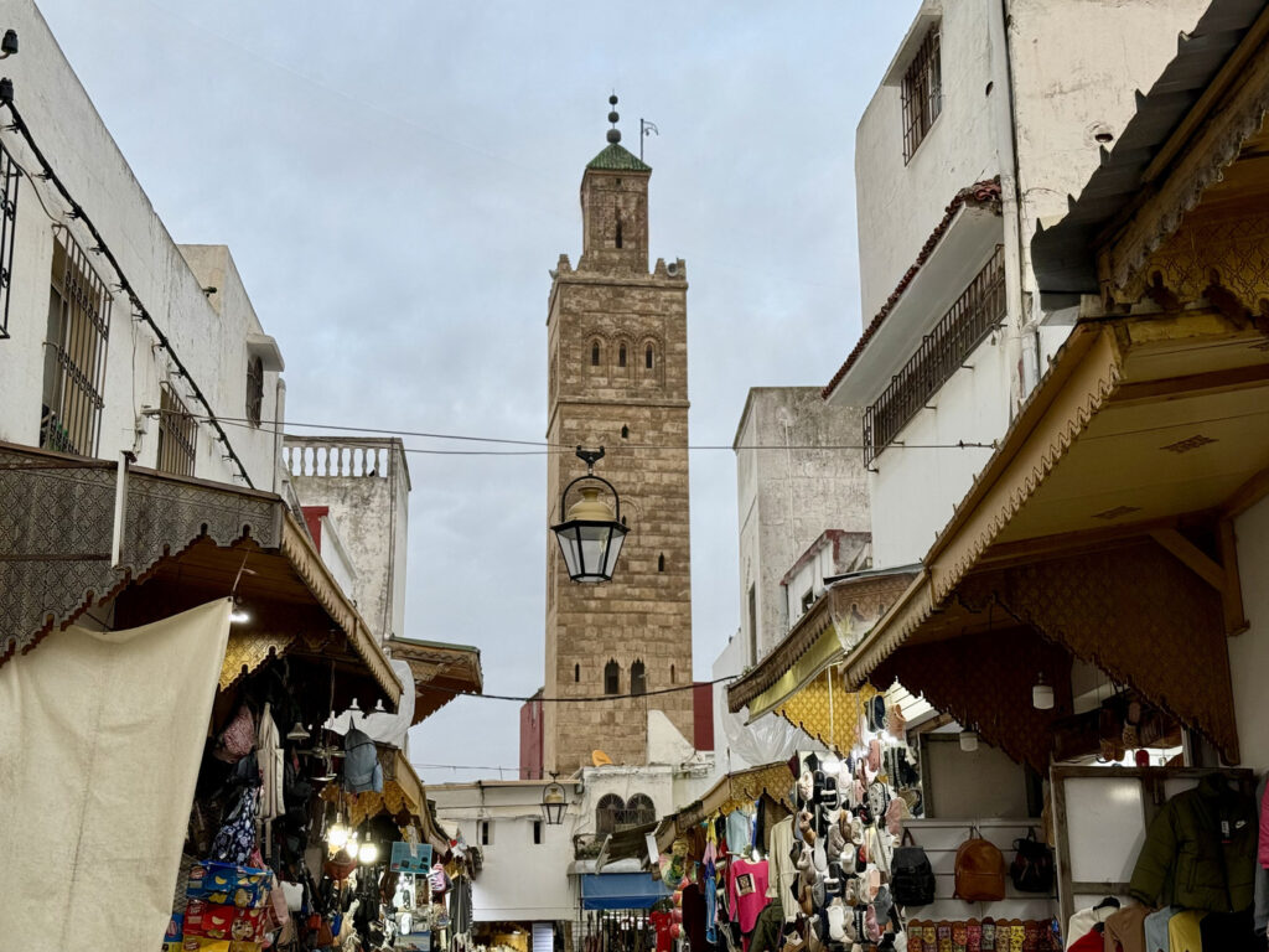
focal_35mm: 48
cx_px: 634
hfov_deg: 39.7
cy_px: 476
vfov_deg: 30.3
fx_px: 1760
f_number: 1.78
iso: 50
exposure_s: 1/204
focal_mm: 6.76
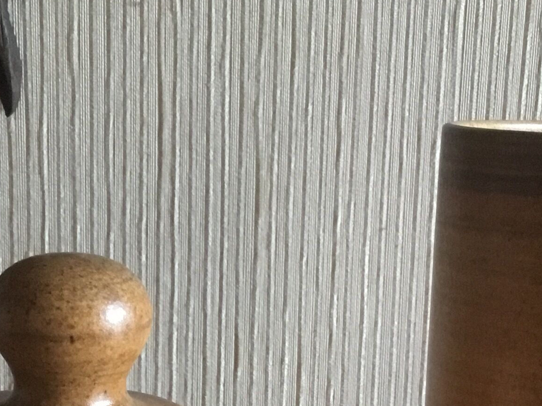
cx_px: 292
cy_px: 408
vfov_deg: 16.6
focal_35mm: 87
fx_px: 1362
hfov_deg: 22.5
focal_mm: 3.3
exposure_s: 1/33
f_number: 2.4
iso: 200
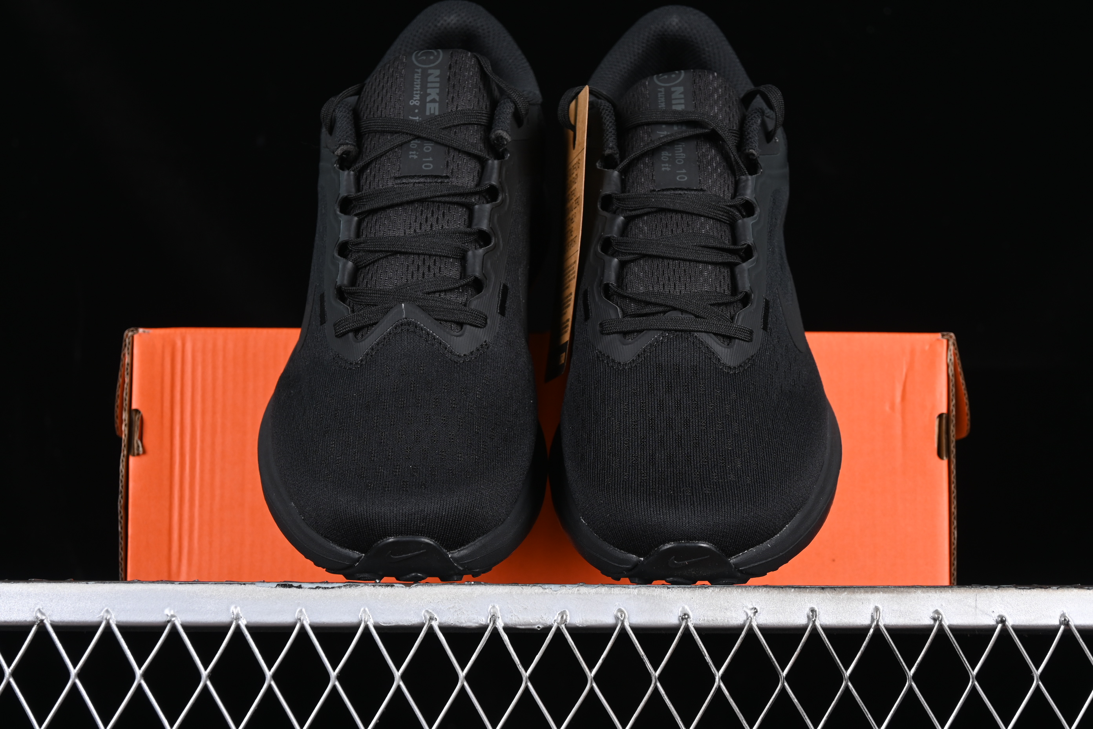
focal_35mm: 75
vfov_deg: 18.2
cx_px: 546
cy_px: 364
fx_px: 2277
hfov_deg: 27.0
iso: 160
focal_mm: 50
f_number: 6.3
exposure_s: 1/60
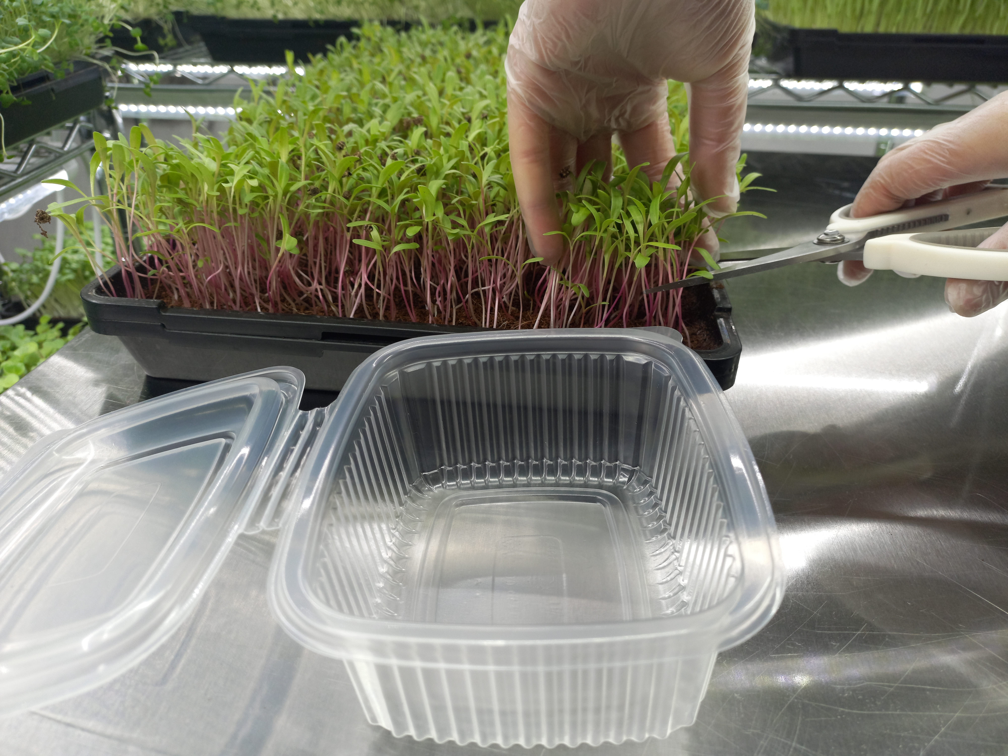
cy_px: 378
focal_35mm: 25
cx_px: 504
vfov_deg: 54.9
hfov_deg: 69.4
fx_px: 728
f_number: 1.8
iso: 64
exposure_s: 1/100
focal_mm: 4.65
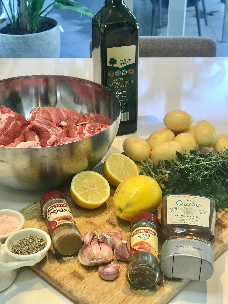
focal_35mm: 57
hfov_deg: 25.7
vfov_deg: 33.8
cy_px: 152
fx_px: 501
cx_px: 114
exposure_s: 1/50
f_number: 2.8
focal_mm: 6.6
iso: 64
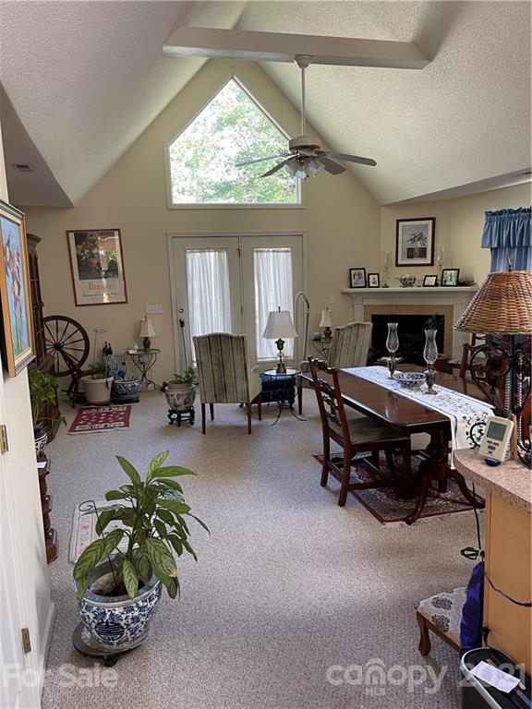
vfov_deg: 67.3
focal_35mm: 26
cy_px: 354
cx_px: 266
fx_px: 533
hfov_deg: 53.1
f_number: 1.6
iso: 125
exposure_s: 1/65
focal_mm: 5.1
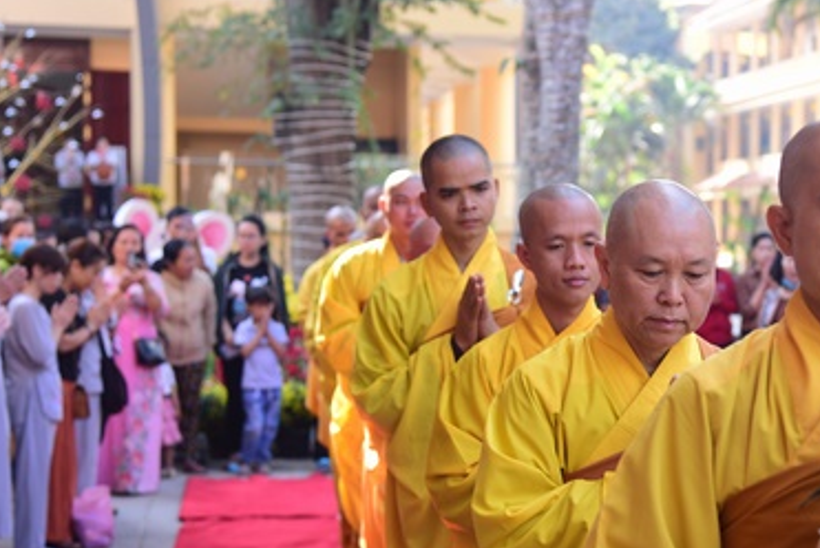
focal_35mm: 91
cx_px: 614
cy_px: 292
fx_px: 2074
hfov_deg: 22.2
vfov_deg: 15.1
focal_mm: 52
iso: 160
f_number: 4
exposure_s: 1/100
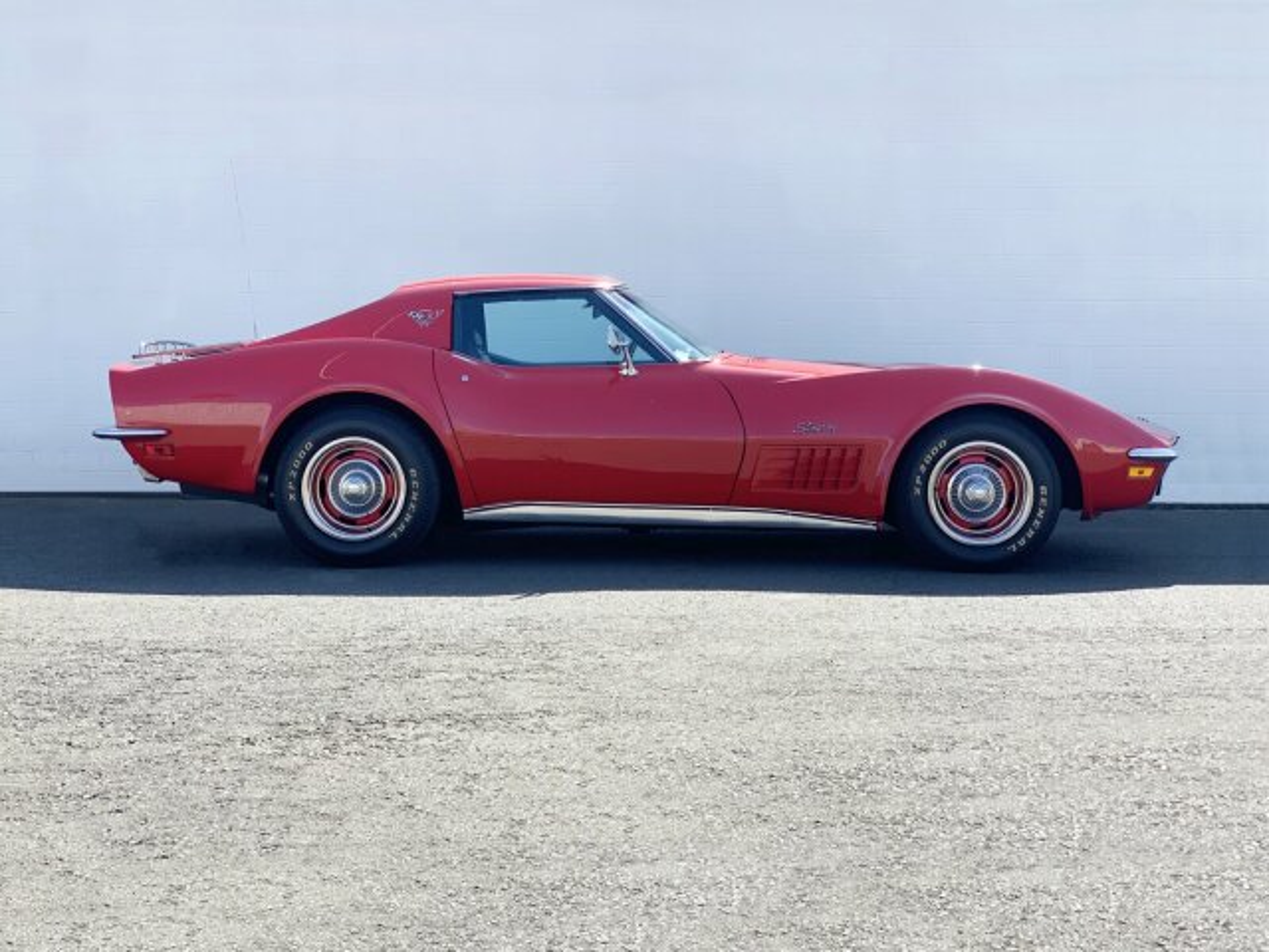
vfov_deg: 28.0
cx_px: 634
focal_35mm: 52
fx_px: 1906
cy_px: 476
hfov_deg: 36.8
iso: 16
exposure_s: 1/432
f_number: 2.4
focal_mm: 6
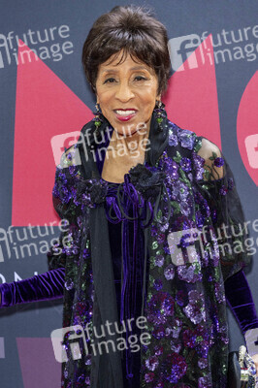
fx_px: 592
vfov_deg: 36.3
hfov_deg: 24.6
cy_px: 194
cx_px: 129
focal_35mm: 55
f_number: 5.6
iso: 800
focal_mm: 55
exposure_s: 1/200
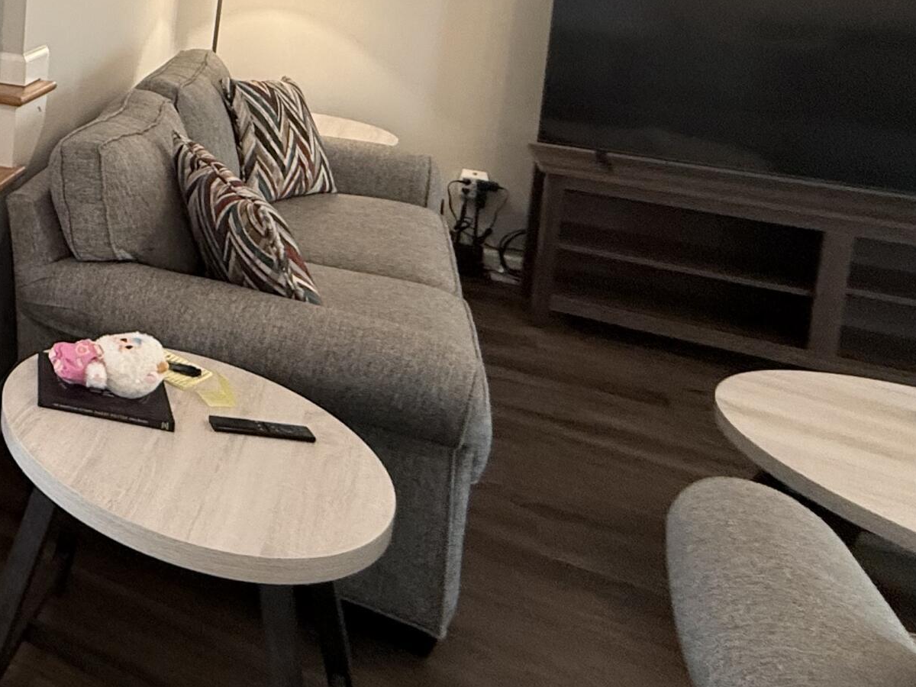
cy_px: -25
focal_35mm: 35
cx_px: -226
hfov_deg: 37.2
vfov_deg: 36.0
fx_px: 926
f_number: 2.2
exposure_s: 1/60
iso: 320
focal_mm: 2.22
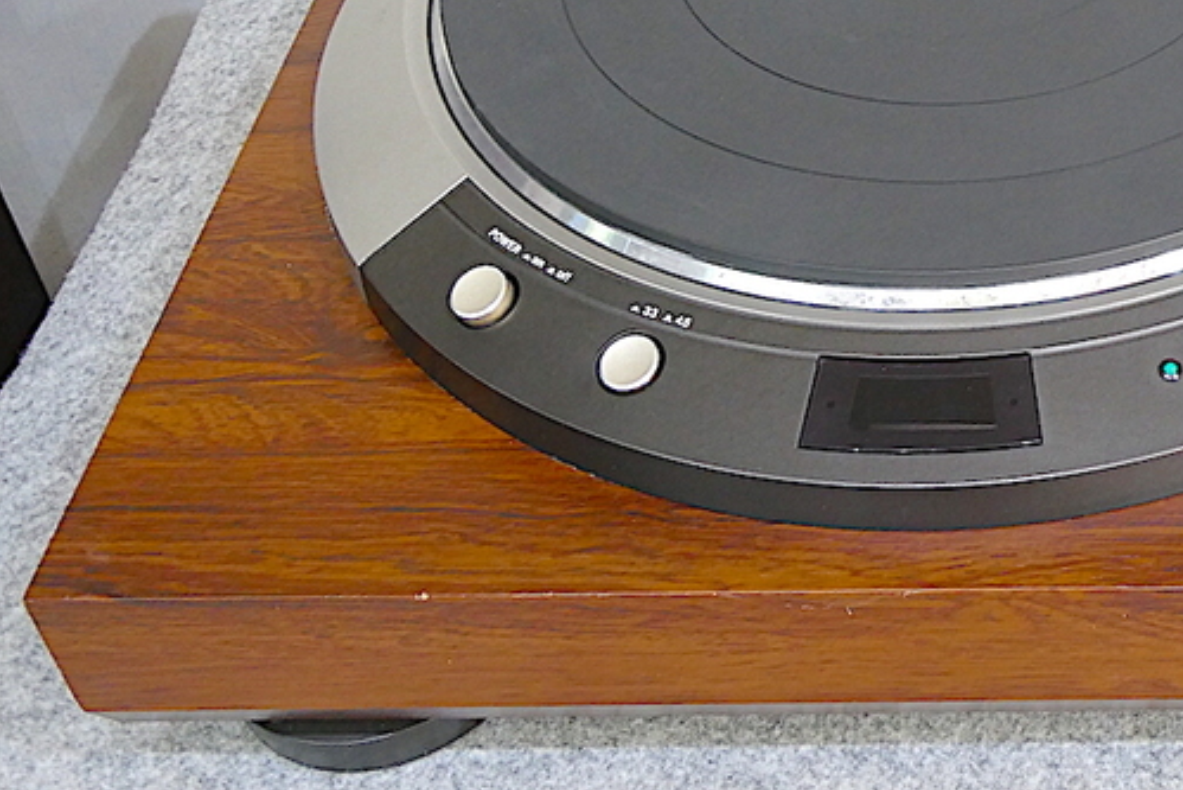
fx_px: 2169
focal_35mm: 66
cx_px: 1126
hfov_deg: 28.9
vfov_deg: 20.4
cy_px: 154
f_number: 3.6
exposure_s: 1/20
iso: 200
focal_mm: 5.8
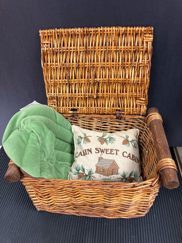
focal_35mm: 28
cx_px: 91
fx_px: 196
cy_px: 122
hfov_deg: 49.7
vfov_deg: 63.4
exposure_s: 1/60
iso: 125
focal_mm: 3.99
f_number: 1.8
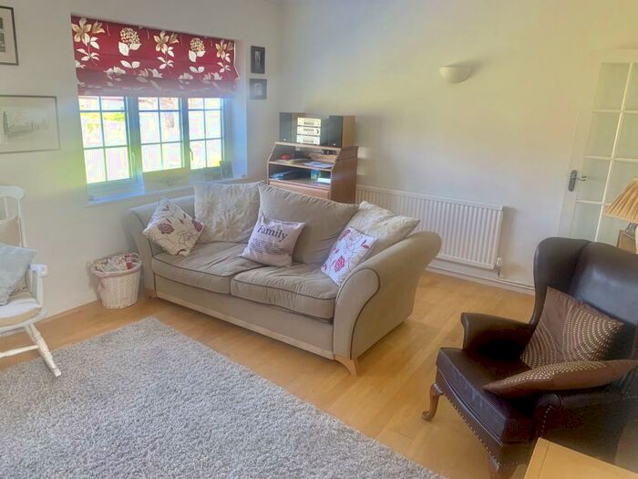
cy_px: 240
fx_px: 479
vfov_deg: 53.1
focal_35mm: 26
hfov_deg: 67.3
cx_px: 319
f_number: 1.8
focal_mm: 4.25
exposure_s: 1/116
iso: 100
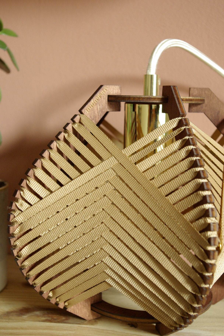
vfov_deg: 37.9
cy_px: 168
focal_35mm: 52
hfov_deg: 25.8
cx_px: 112
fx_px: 490
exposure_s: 1/25
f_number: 5.6
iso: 800
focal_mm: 35
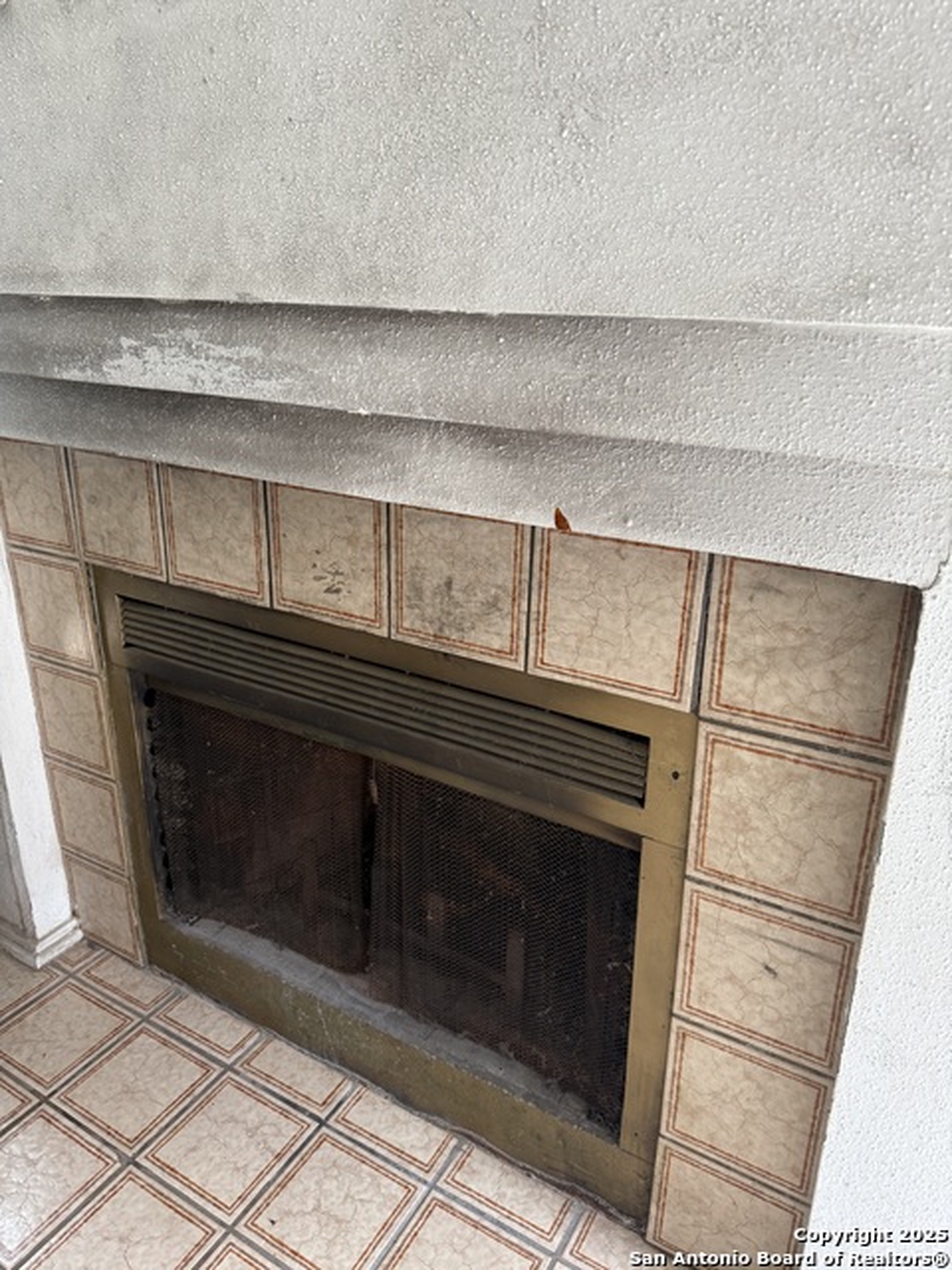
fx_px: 880
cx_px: 476
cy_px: 635
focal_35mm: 24
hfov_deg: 56.8
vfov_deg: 71.6
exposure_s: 1/63
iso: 200
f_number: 1.78
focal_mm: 6.76
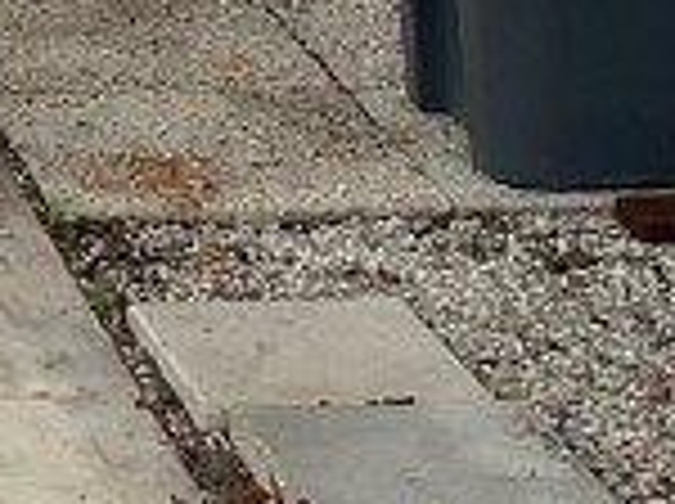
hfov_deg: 9.7
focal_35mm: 198
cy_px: 27
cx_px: -396
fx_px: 3855
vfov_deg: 7.5
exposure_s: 1/635
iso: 16
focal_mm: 3
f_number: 1.8
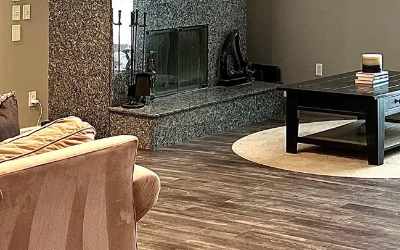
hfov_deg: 23.5
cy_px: -59
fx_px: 948
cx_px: 317
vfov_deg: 14.5
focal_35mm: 87
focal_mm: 5.7
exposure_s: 1/60
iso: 200
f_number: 1.5
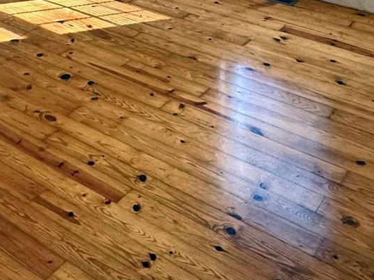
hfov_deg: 35.4
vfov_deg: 23.8
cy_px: -83
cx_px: 223
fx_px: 583
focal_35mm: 54
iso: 200
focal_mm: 2.22
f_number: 2.2
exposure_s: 1/120
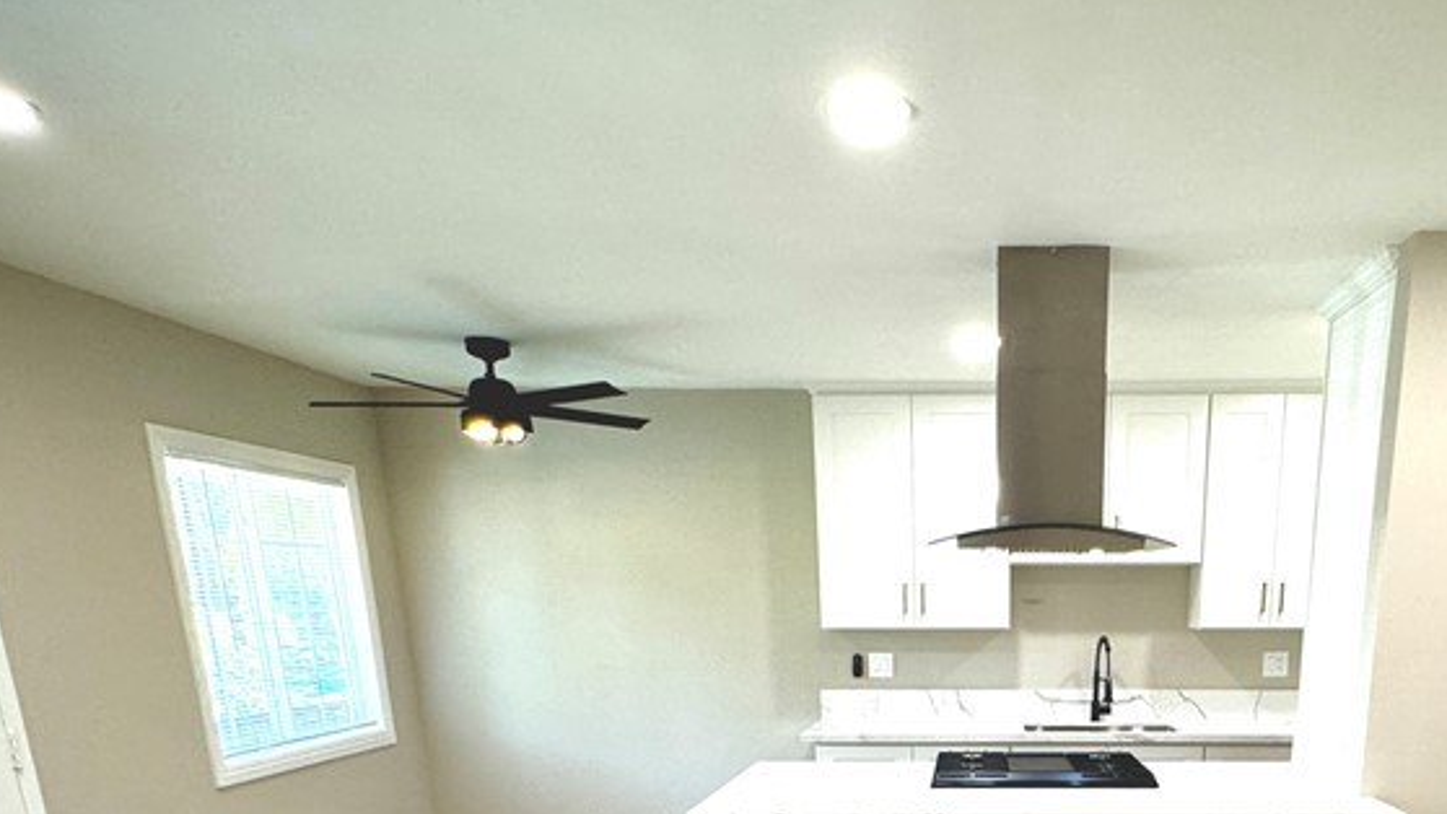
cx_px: 978
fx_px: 1074
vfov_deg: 35.3
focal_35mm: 28
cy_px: 902
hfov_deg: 65.9
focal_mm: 2.22
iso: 200
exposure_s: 1/120
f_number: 2.2
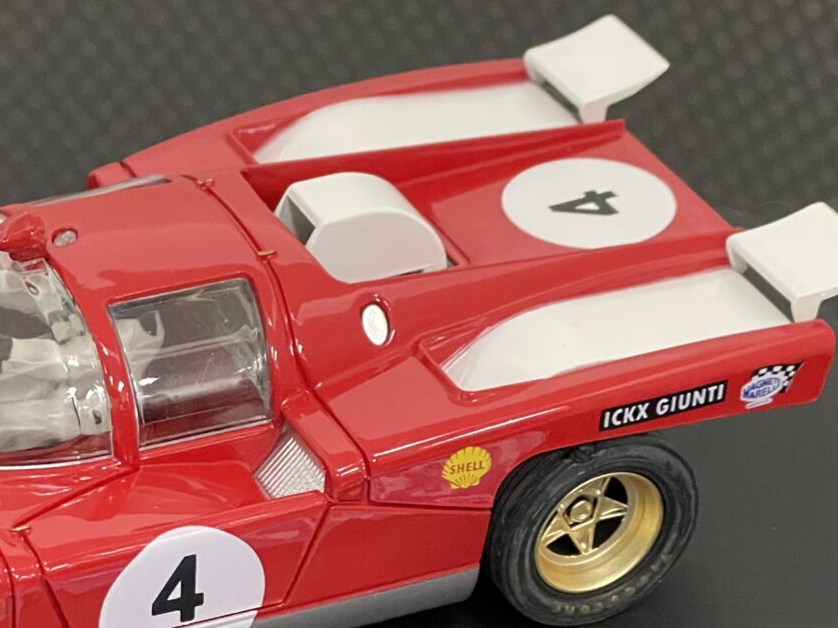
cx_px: 266
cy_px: 755
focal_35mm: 127
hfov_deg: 15.5
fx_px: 3074
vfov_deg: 11.4
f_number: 2
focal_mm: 6
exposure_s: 1/40
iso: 640
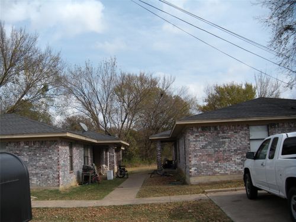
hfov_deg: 52.6
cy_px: 111
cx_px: 148
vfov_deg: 40.7
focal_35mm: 35
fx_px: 299
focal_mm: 5.9
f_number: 3.8
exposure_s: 1/710
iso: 64
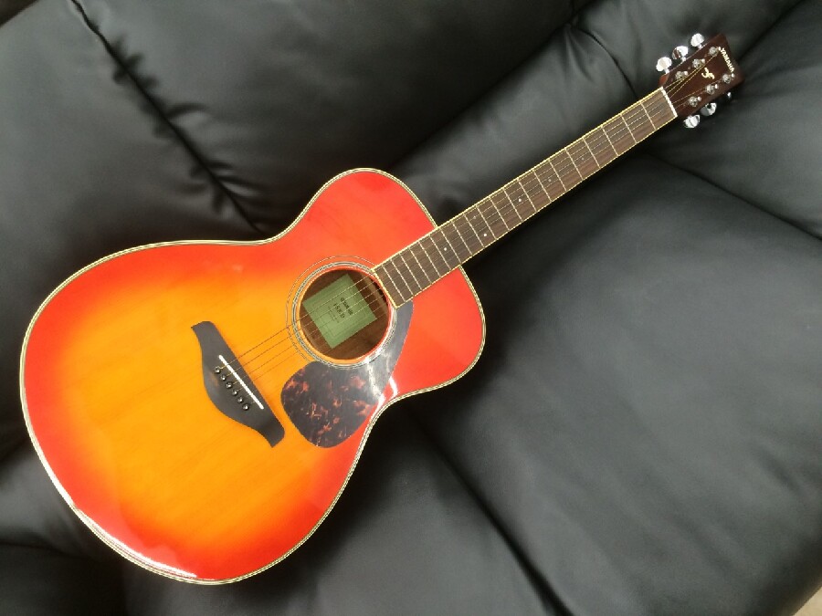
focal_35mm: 29
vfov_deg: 48.2
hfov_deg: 61.7
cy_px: 308
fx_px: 689
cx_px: 411
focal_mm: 4.15
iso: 100
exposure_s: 1/30
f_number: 2.2
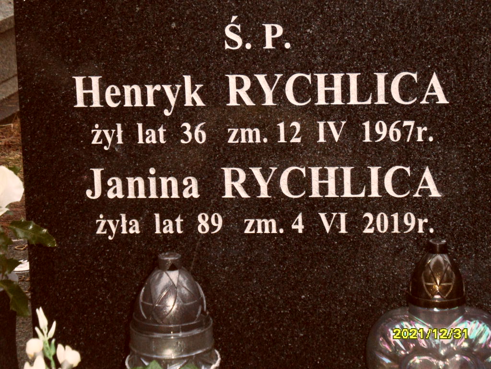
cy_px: 184
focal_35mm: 120
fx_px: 1702
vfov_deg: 12.3
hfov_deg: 16.4
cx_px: 246
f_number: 4.4
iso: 480
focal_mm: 20
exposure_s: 1/60
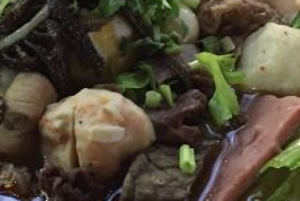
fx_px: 767
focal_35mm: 92
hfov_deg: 21.8
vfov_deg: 14.9
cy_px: 78
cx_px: 55
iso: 500
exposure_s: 1/17
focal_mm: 4.15
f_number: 2.2
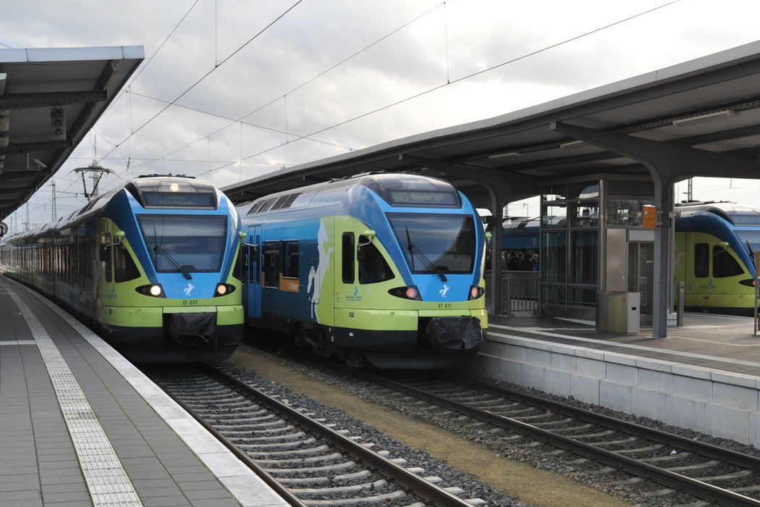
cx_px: 388
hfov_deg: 41.1
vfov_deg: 28.1
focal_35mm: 48
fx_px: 1013
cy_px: 263
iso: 800
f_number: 10
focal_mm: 28
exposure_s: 1/400
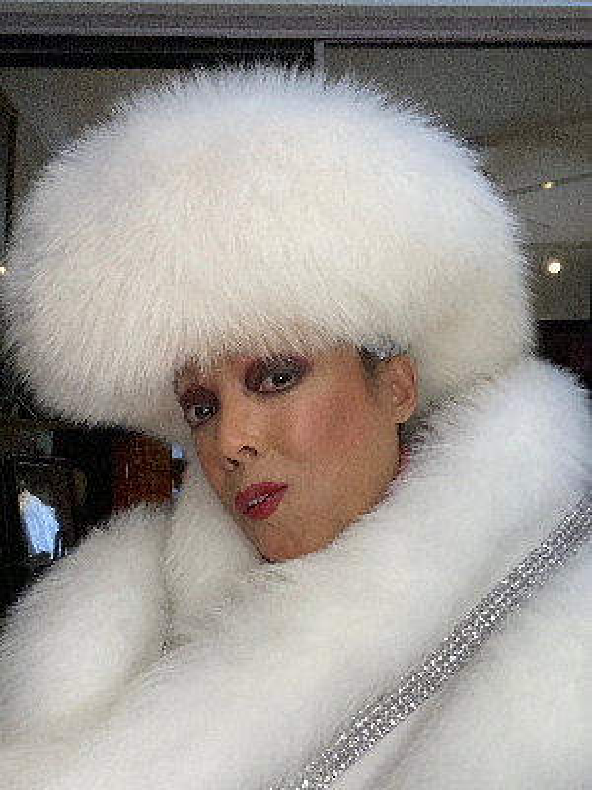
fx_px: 684
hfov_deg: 46.8
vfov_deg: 60.0
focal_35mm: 30
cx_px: 296
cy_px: 395
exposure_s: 1/40
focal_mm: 2.71
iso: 400
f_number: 2.2
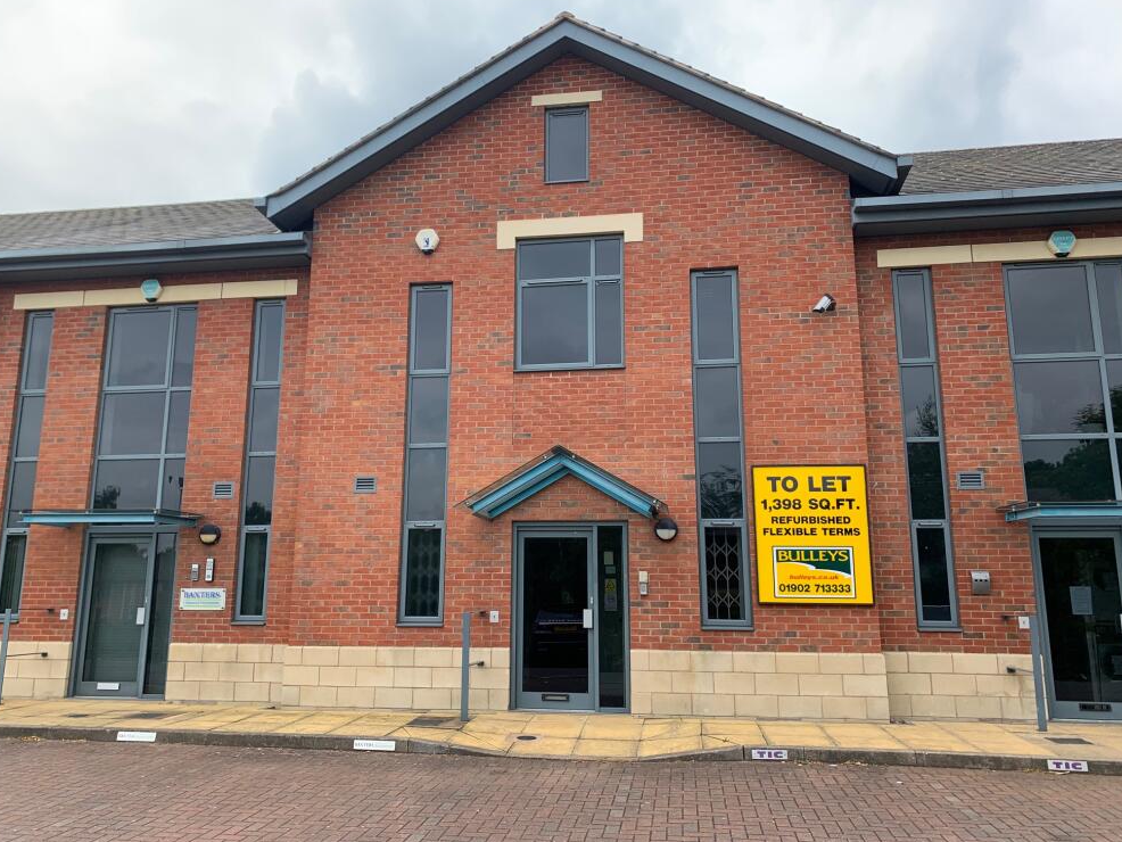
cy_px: 427
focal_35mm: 27
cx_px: 550
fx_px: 875
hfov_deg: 65.3
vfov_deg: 51.4
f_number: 1.8
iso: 25
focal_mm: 4.25
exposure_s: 1/1076
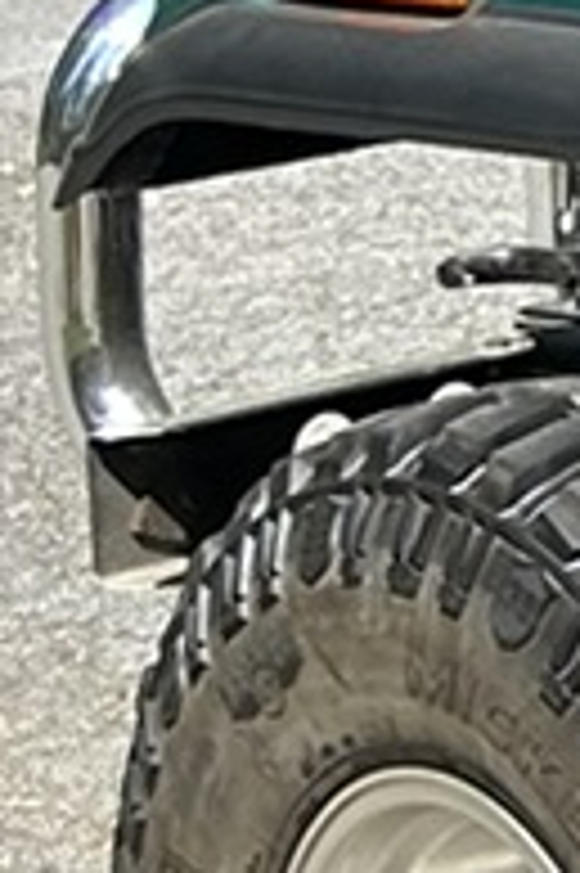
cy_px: -81
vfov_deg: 7.2
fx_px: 6923
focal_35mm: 286
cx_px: 2985
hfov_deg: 4.2
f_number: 1.5
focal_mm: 5.7
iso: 50
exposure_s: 1/2123
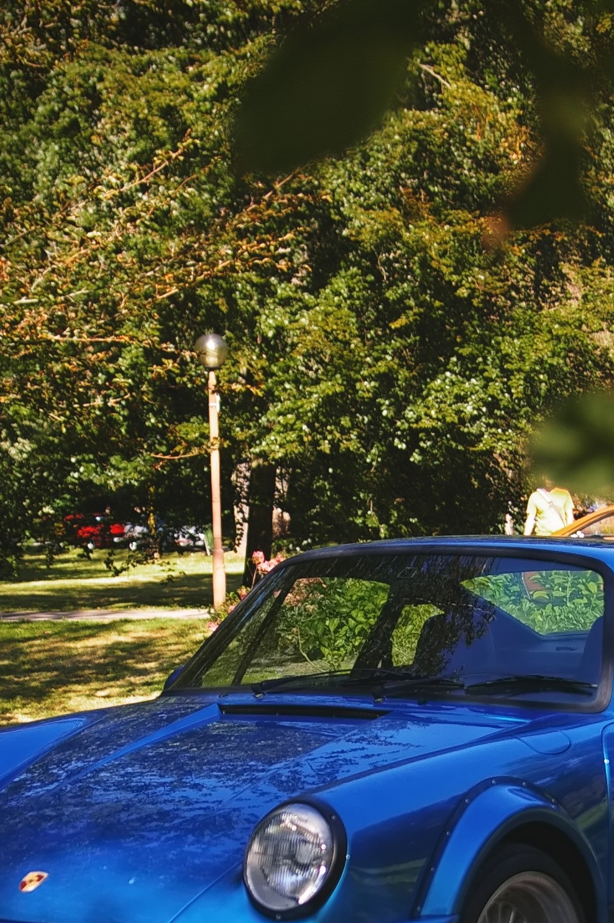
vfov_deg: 23.4
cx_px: 372
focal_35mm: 85
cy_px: 809
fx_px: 2178
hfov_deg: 16.0
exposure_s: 1/750
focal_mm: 28
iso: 200
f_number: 2.8
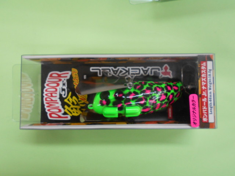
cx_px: 118
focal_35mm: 26
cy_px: 88
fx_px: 177
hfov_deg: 67.3
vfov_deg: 53.1
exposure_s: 1/30
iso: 250
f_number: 3.2
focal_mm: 4.6
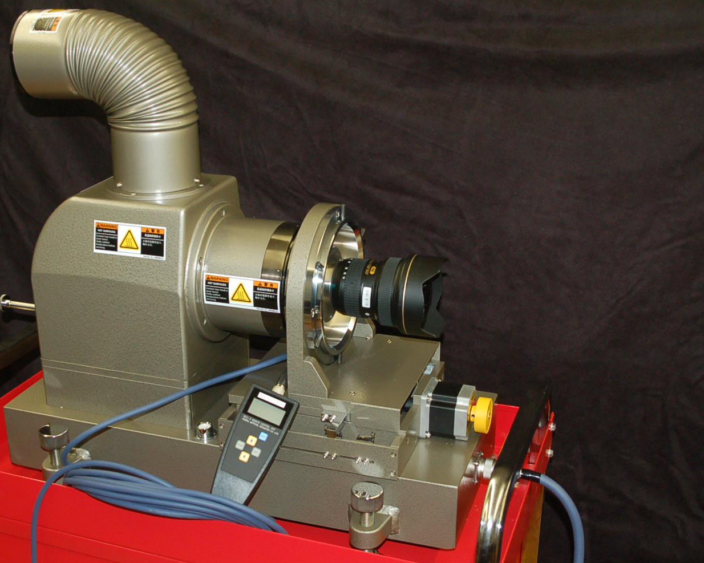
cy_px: 278
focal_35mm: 48
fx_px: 1000
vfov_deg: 31.4
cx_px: 332
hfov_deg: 38.8
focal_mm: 28
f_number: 4.5
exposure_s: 1/60
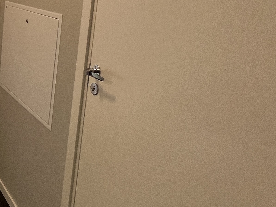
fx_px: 351
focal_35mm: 44
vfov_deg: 32.0
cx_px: -104
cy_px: 43
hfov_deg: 30.8
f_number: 1.8
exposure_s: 1/100
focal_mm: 1.57
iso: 64
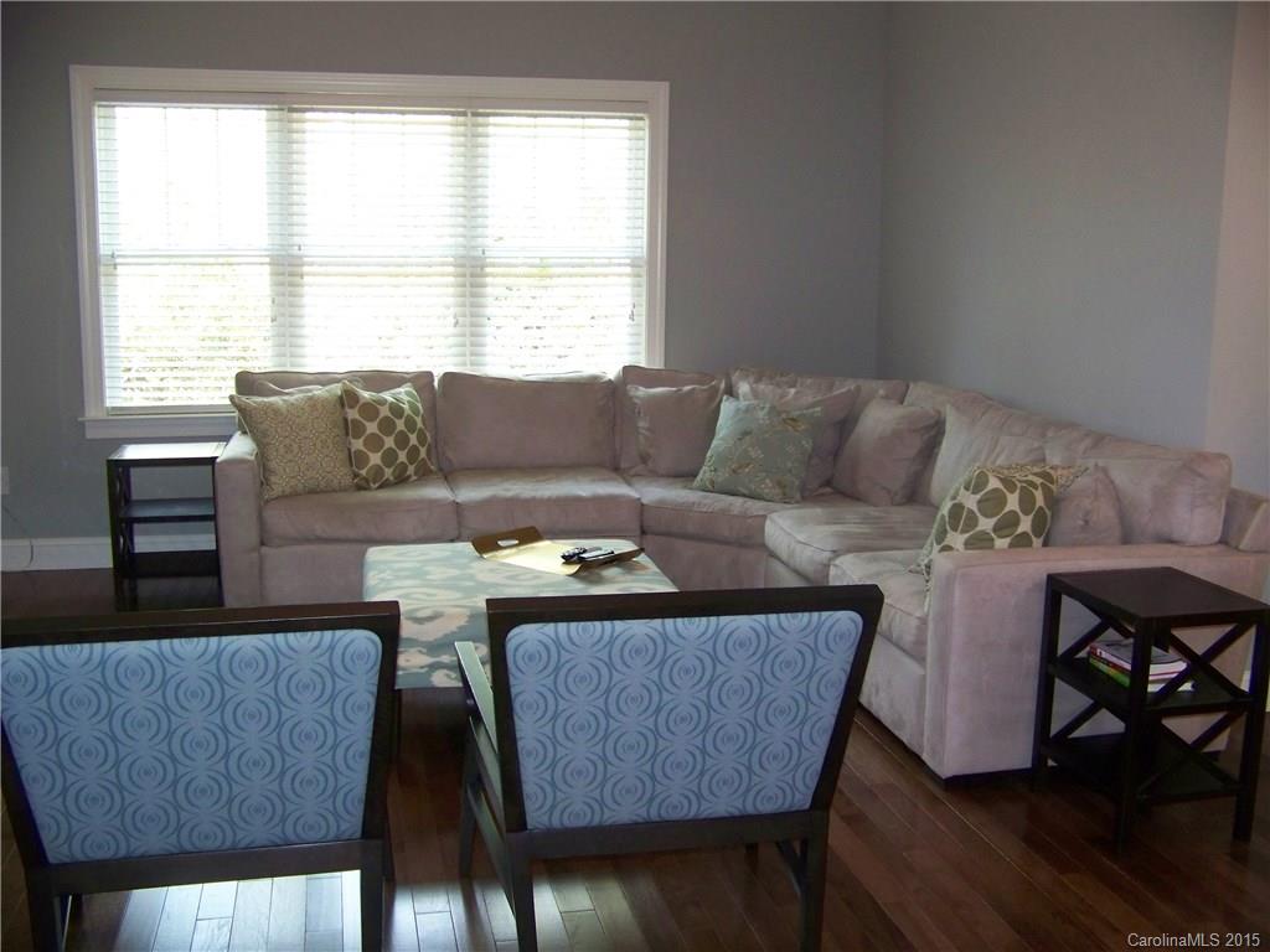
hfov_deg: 51.4
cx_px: 635
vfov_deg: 39.7
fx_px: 1321
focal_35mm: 36
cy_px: 476
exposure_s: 1/30
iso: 200
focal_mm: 5.85
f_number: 2.8
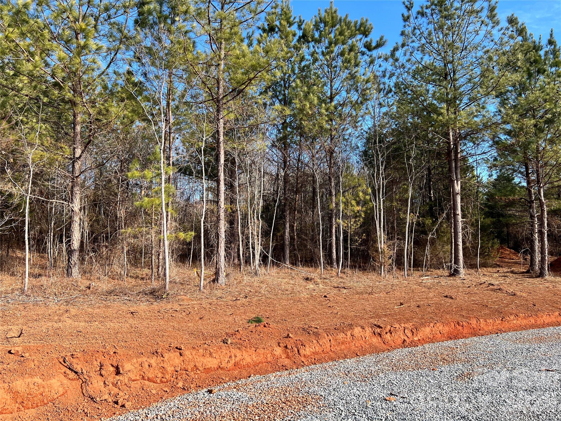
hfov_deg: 67.3
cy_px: 210
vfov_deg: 53.1
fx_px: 421
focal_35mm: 26
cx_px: 280
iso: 50
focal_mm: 5.7
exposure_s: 1/1159
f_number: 1.5
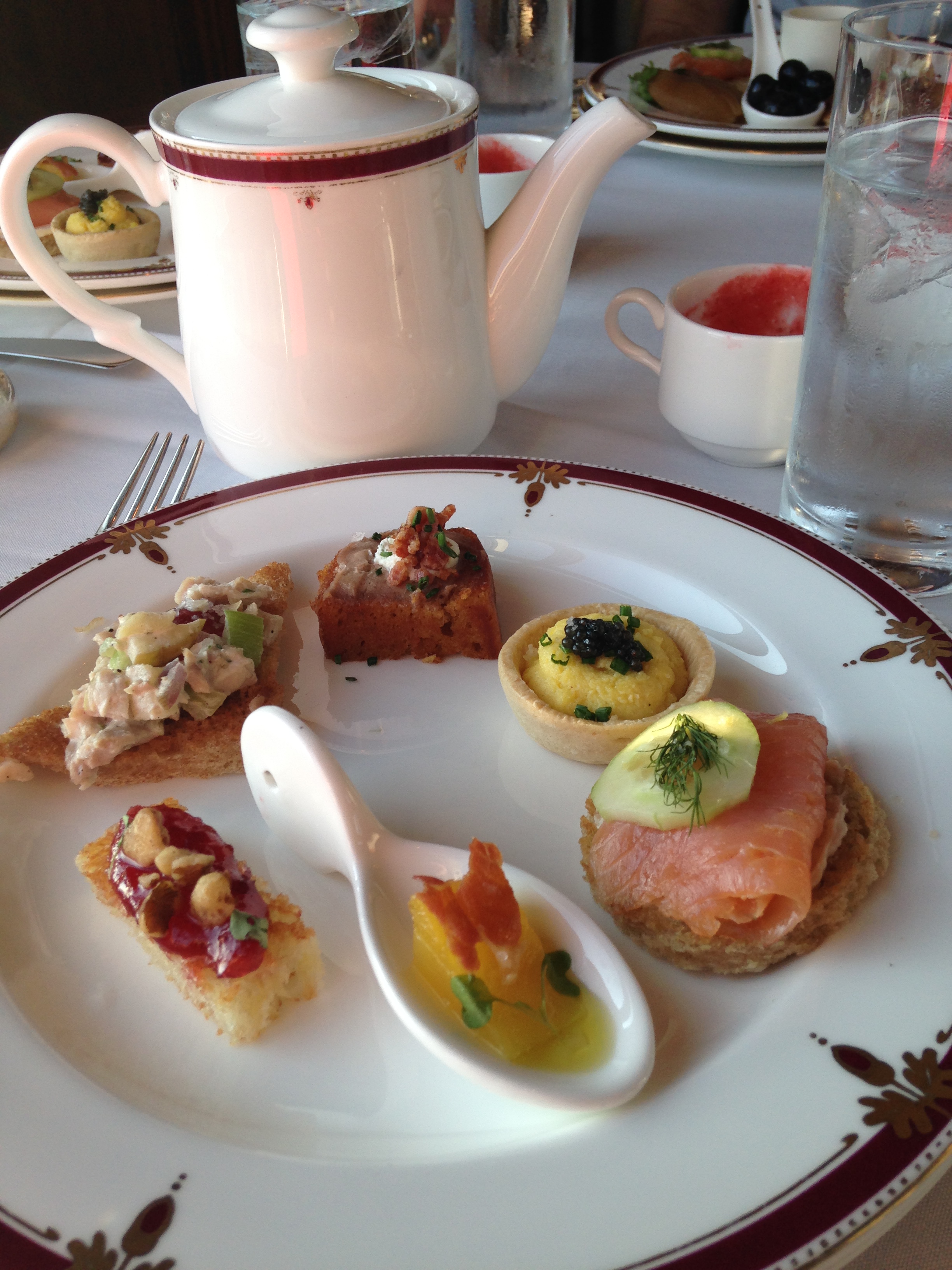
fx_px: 1210
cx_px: 476
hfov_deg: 42.9
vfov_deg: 55.4
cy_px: 635
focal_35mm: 33
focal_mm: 4.12
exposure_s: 1/154
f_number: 2.4
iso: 50
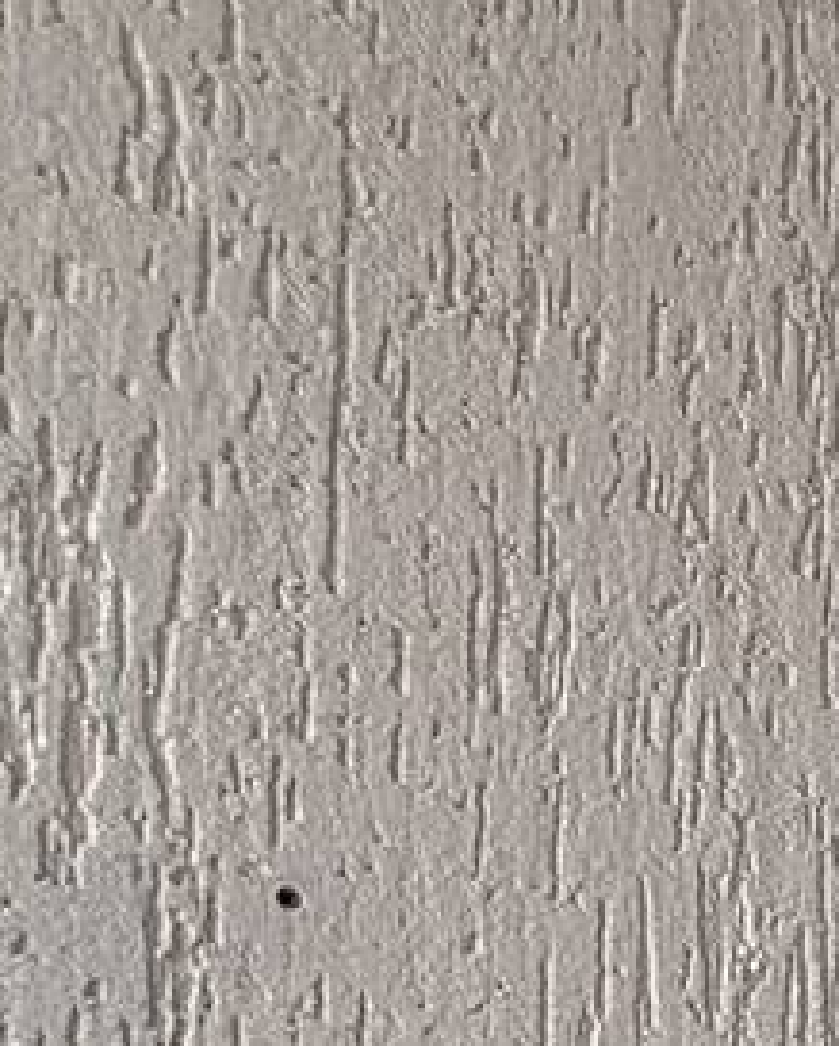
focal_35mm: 72
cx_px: 2548
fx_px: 2231
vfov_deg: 23.2
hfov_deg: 11.3
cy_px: 1387
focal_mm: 2.22
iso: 50
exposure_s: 1/119
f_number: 2.2
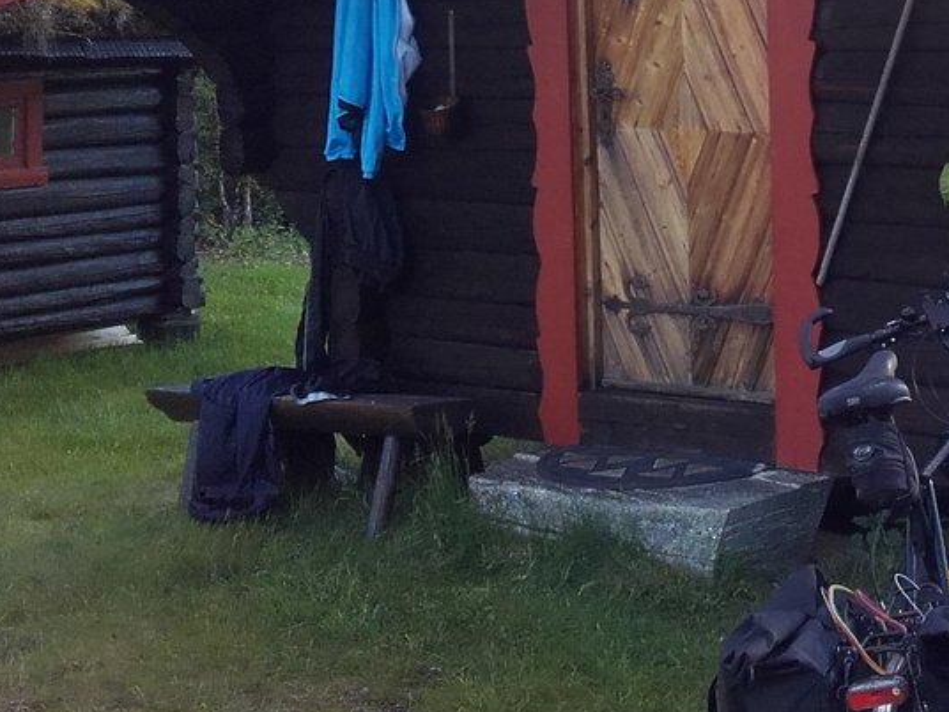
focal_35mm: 75
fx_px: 2056
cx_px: 995
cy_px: 58
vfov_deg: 19.3
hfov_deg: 24.5
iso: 60
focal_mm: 3.31
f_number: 2.2
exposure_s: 1/50
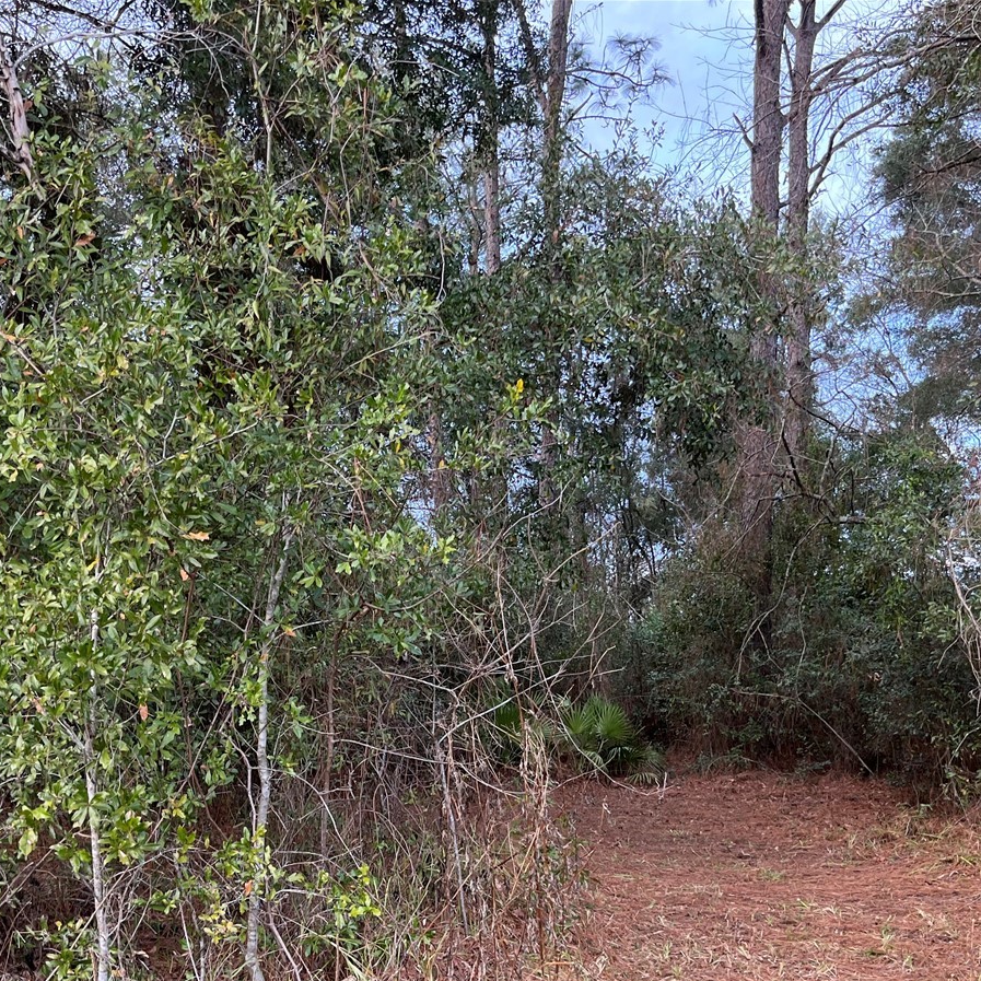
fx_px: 1315
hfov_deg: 40.8
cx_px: 422
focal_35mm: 41
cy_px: 655
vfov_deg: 40.4
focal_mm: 5.1
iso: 64
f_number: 1.6
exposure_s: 1/121
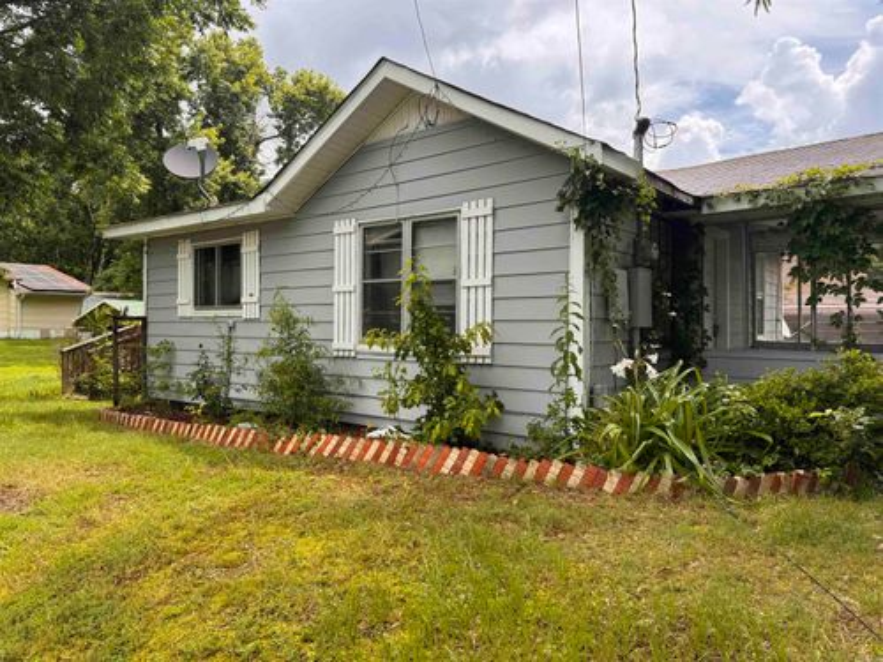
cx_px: 442
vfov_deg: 56.8
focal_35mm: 24
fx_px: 612
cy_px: 331
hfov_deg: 71.6
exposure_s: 1/1637
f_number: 1.78
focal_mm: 6.76
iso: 80
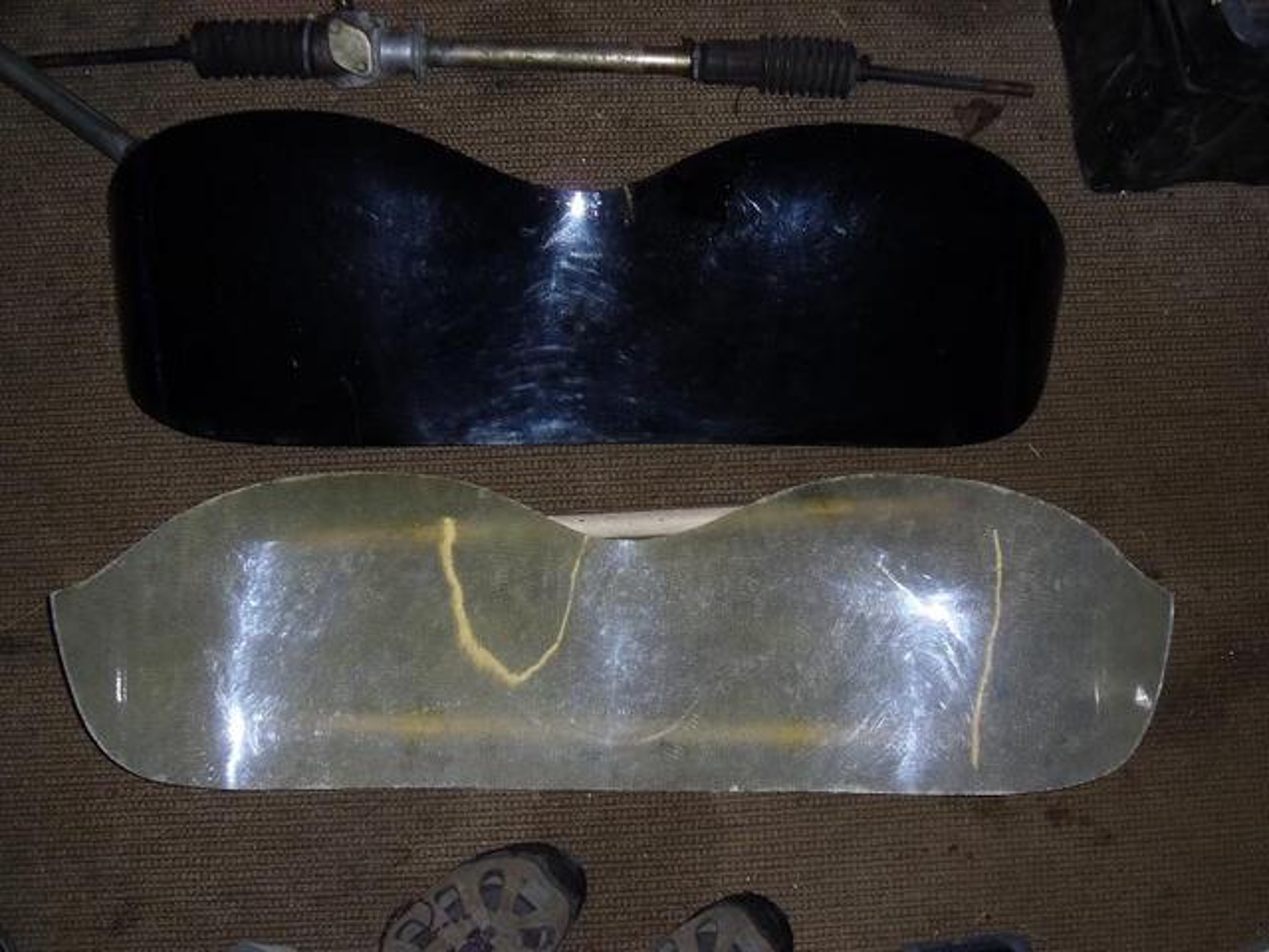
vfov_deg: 37.7
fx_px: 1393
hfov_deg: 49.0
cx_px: 634
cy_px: 476
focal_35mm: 38
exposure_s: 1/45
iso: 80
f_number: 3.5
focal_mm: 6.81
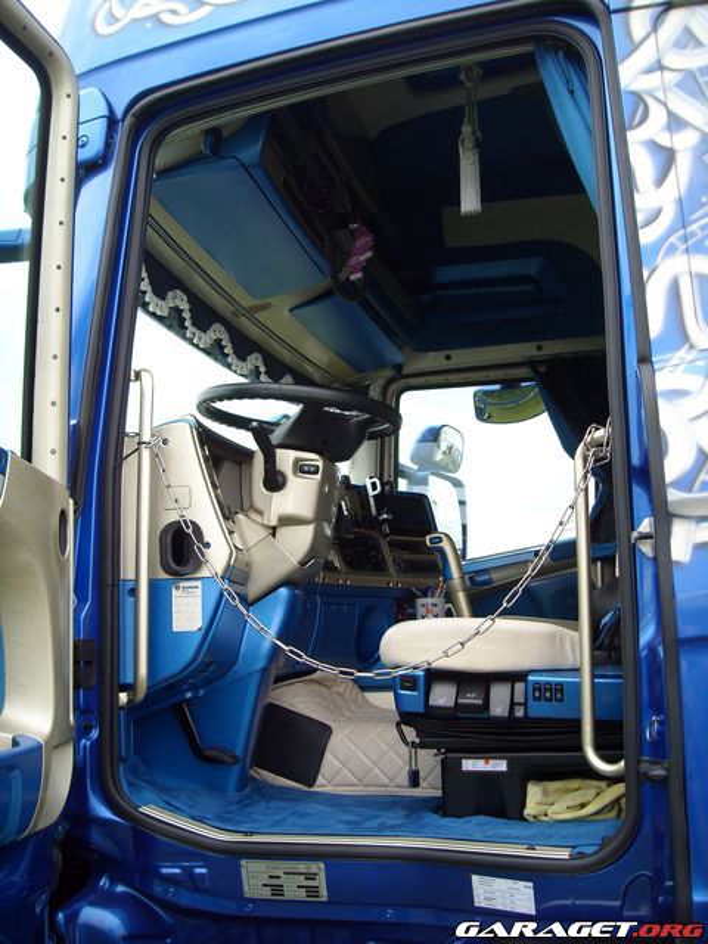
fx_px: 954
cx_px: 354
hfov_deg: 40.7
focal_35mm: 35
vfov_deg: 52.6
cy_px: 472
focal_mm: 5.7
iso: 64
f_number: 2.8
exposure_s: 1/209
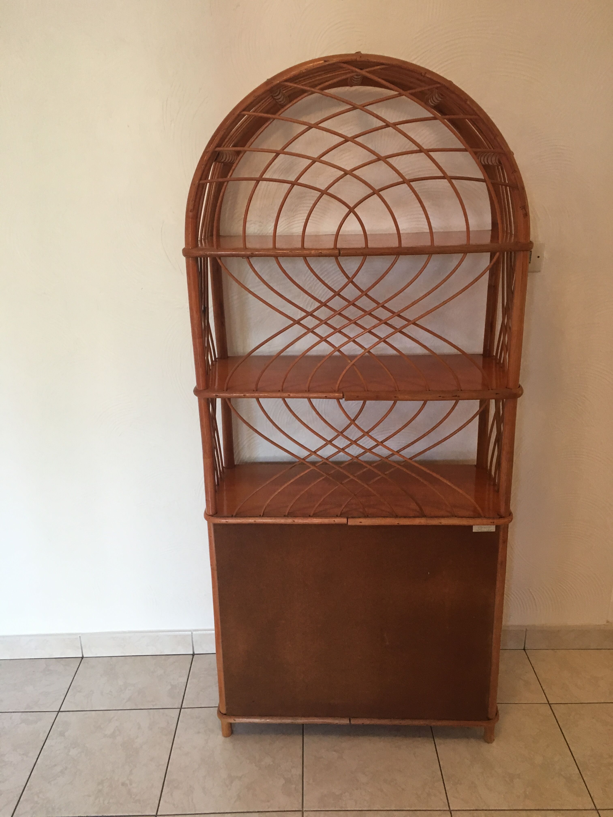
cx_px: 306
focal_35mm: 29
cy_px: 408
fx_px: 685
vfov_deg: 61.7
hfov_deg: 48.2
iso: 64
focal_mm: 4.15
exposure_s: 1/33
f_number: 2.2
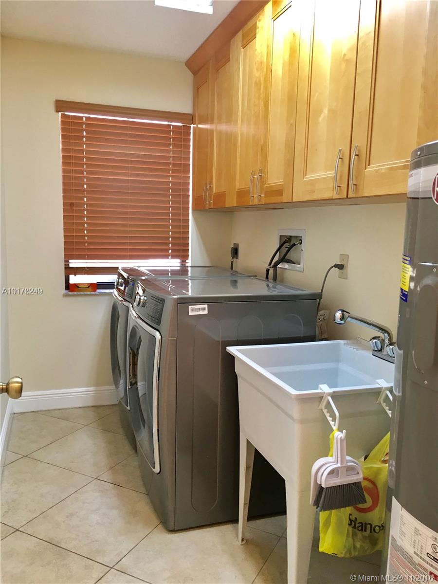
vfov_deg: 61.7
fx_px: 489
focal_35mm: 29
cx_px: 219
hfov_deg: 48.2
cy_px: 292
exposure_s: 1/33
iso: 100
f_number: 2.2
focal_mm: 4.15
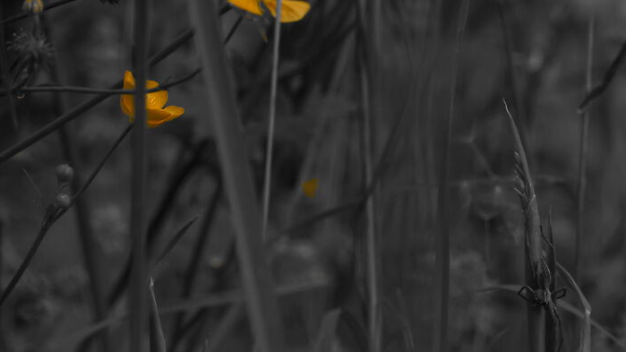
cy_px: 13
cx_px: 1029
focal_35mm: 475
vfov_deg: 2.6
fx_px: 7884
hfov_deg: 4.5
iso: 100
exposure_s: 1/30
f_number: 8
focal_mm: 88
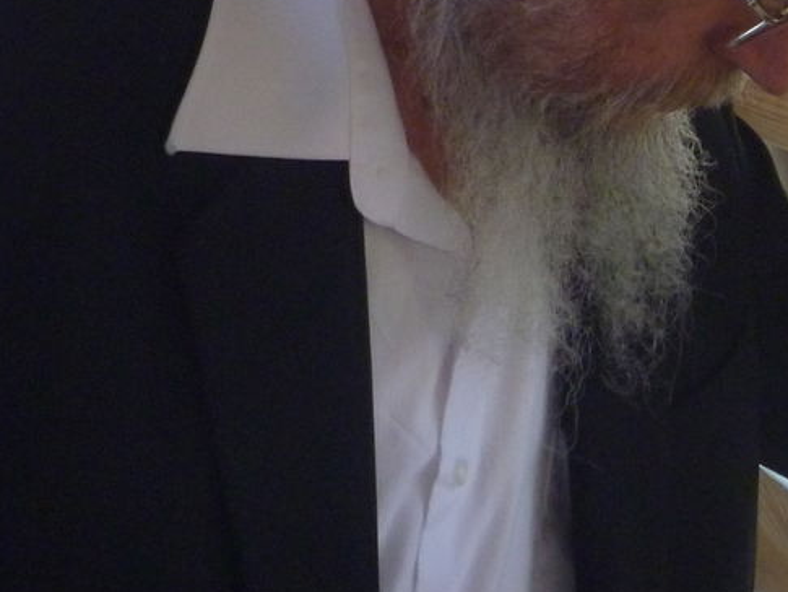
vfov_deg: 14.0
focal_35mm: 101
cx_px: 214
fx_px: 2300
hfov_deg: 19.3
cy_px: -224
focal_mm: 6.3
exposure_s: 1/125
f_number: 3.5
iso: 320
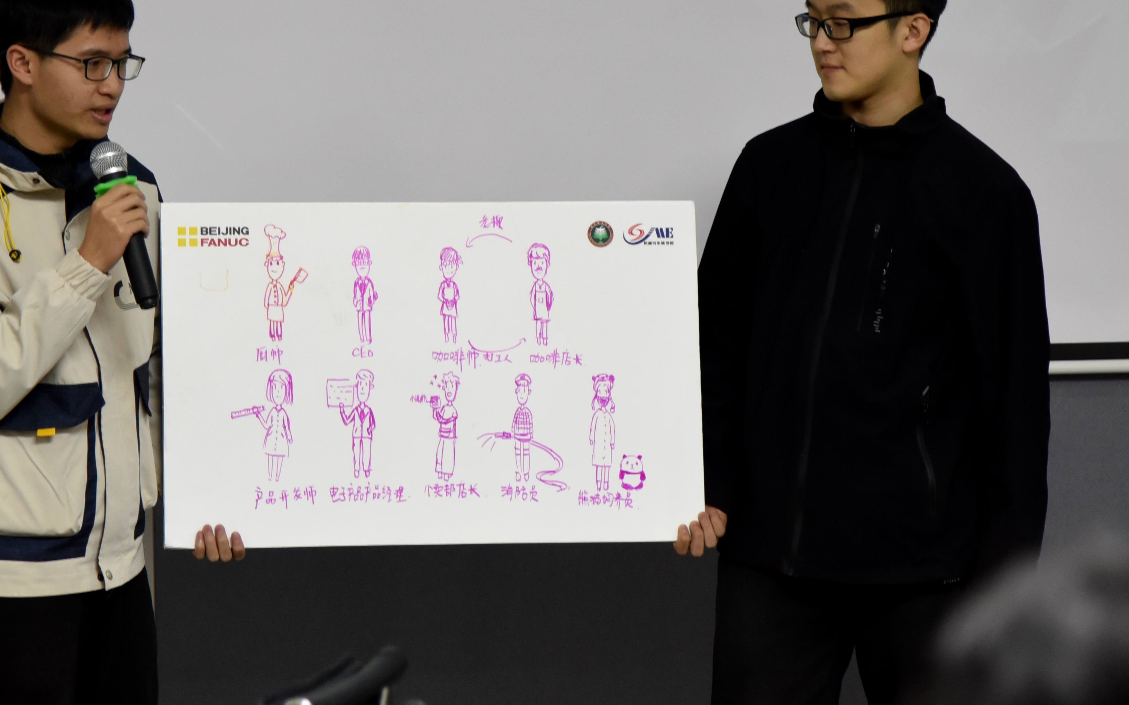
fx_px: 5784
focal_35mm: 188
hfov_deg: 11.1
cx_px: 438
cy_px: 82
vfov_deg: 7.0
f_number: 4
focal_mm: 100
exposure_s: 1/60
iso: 1600
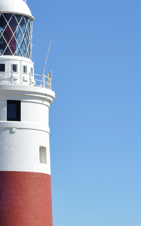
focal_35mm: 173
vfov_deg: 12.1
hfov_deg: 7.6
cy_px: 186
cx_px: -1
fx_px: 1063
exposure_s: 1/320
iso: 200
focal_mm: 50
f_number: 9
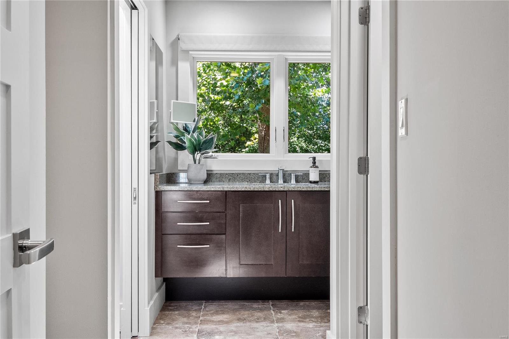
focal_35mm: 36
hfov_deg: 53.1
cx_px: 254
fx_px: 509
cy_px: 170
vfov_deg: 36.9
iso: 400
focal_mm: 18
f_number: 6.3
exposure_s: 1/8
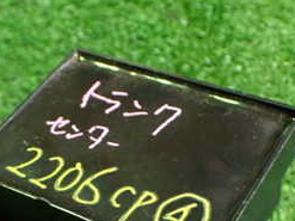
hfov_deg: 26.7
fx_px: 622
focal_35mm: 73
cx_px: 134
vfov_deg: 19.4
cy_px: 239
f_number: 2.3
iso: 800
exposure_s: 1/50
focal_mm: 5.4
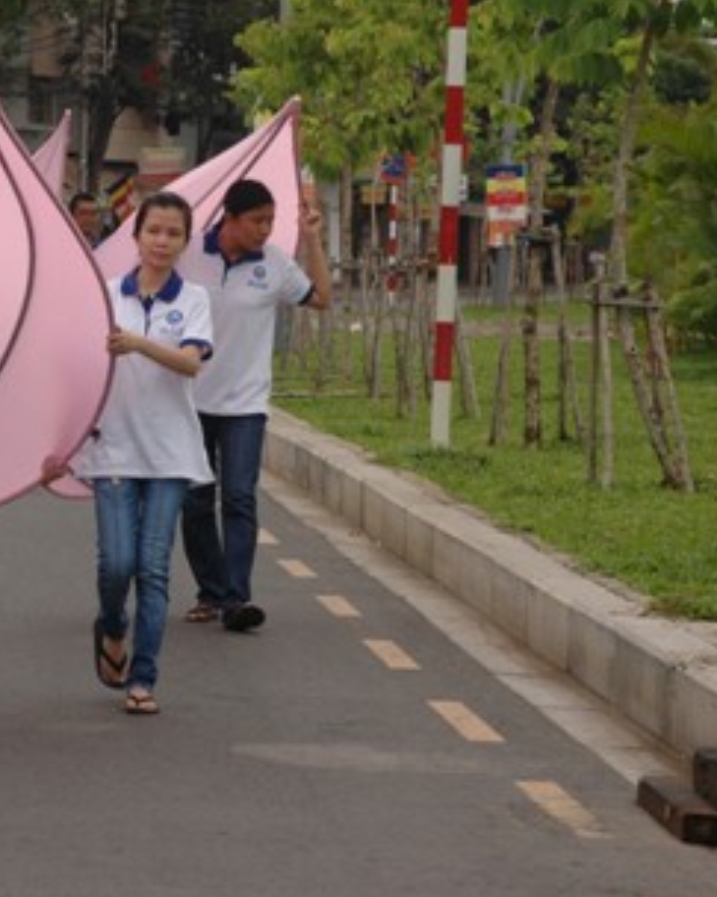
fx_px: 4405
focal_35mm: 166
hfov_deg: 9.3
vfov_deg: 11.6
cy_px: 354
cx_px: 86
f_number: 8
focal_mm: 56
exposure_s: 1/250
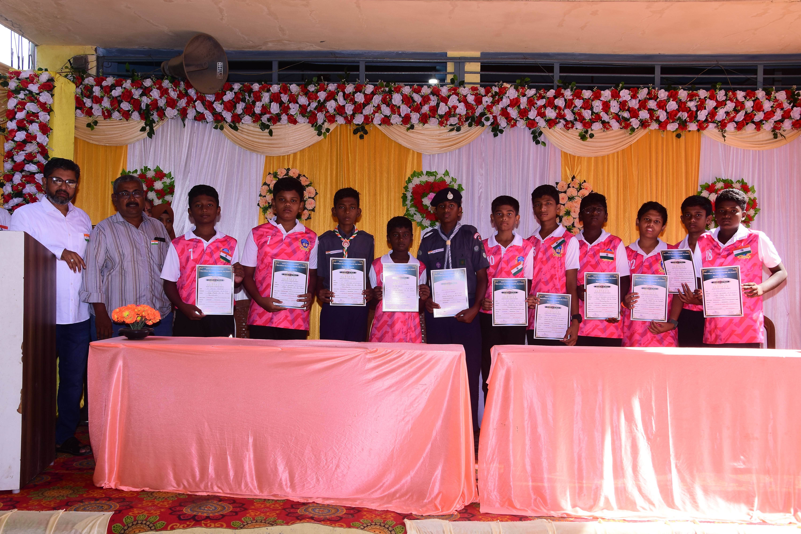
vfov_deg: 36.9
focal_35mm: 36
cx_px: 400
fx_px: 801
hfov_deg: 53.1
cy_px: 267
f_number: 8
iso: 320
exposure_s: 1/125
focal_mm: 24
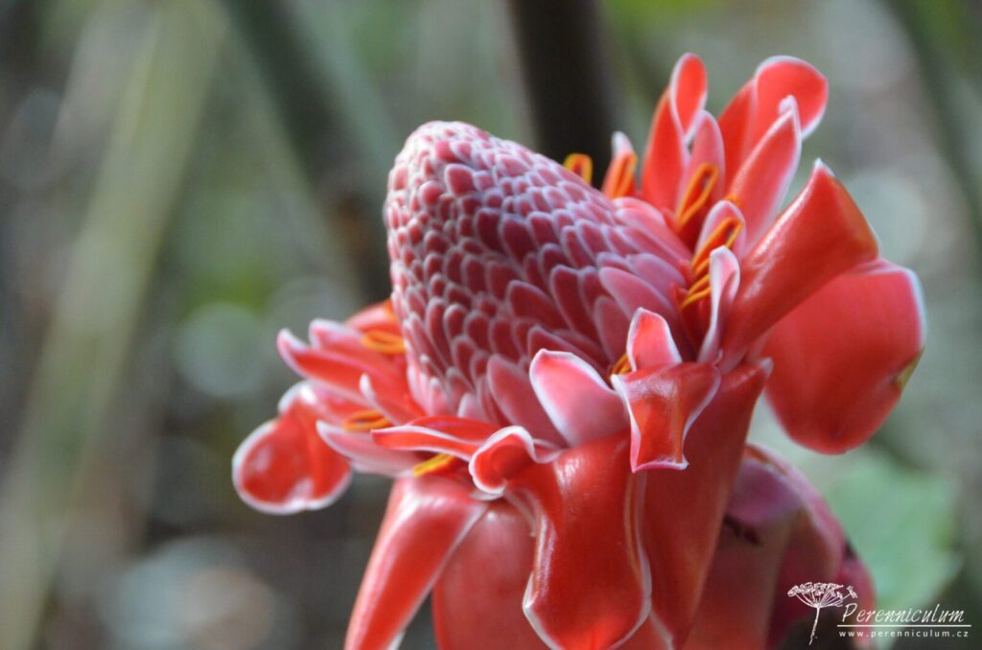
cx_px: 491
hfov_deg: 8.1
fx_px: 6941
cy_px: 325
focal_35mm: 255
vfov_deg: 5.4
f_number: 5.6
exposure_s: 1/200
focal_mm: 170
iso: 3200
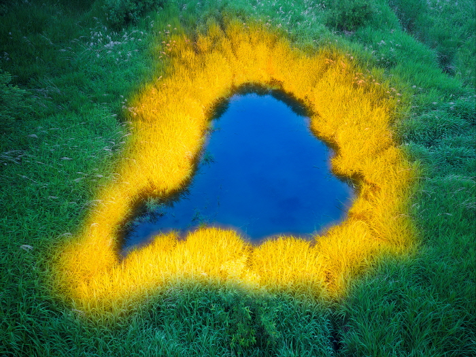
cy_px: 178
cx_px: 238
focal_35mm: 35
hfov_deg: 52.6
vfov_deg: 40.7
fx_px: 481
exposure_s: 8.8
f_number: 9.5
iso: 100
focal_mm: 45
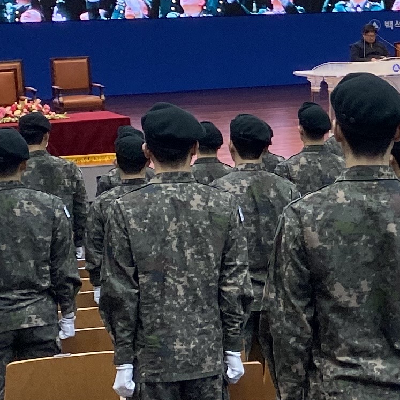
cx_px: 822
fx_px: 1621
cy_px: 86
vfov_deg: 14.0
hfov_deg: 12.3
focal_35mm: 124
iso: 100
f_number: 1.8
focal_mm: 4.25
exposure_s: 1/120
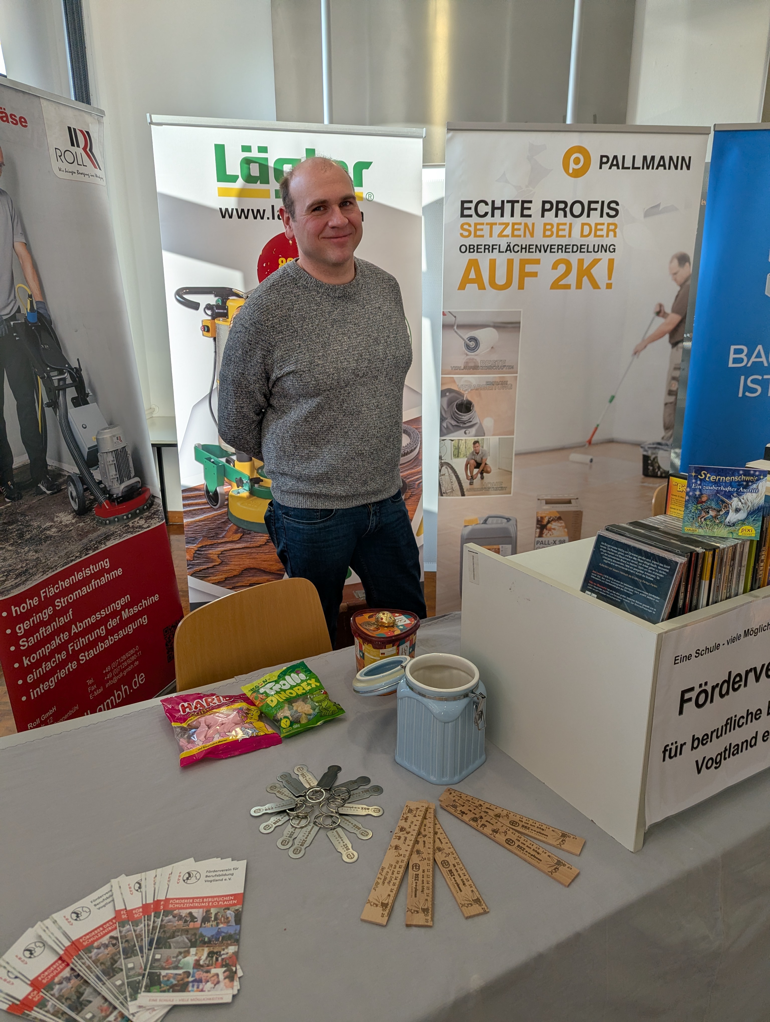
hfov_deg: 56.9
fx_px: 710
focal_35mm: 24
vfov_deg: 71.5
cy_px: 511
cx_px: 385
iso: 46
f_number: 1.85
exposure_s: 1/303
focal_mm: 6.81
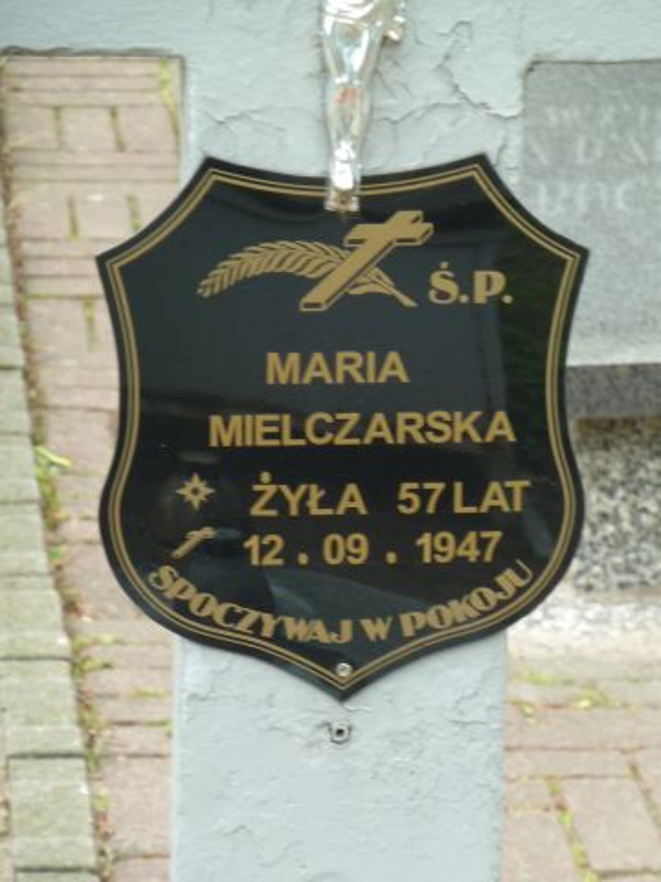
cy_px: 441
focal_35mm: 182
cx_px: 330
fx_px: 4634
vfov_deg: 10.9
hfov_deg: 8.2
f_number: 4.5
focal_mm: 29.9
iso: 160
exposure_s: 1/60
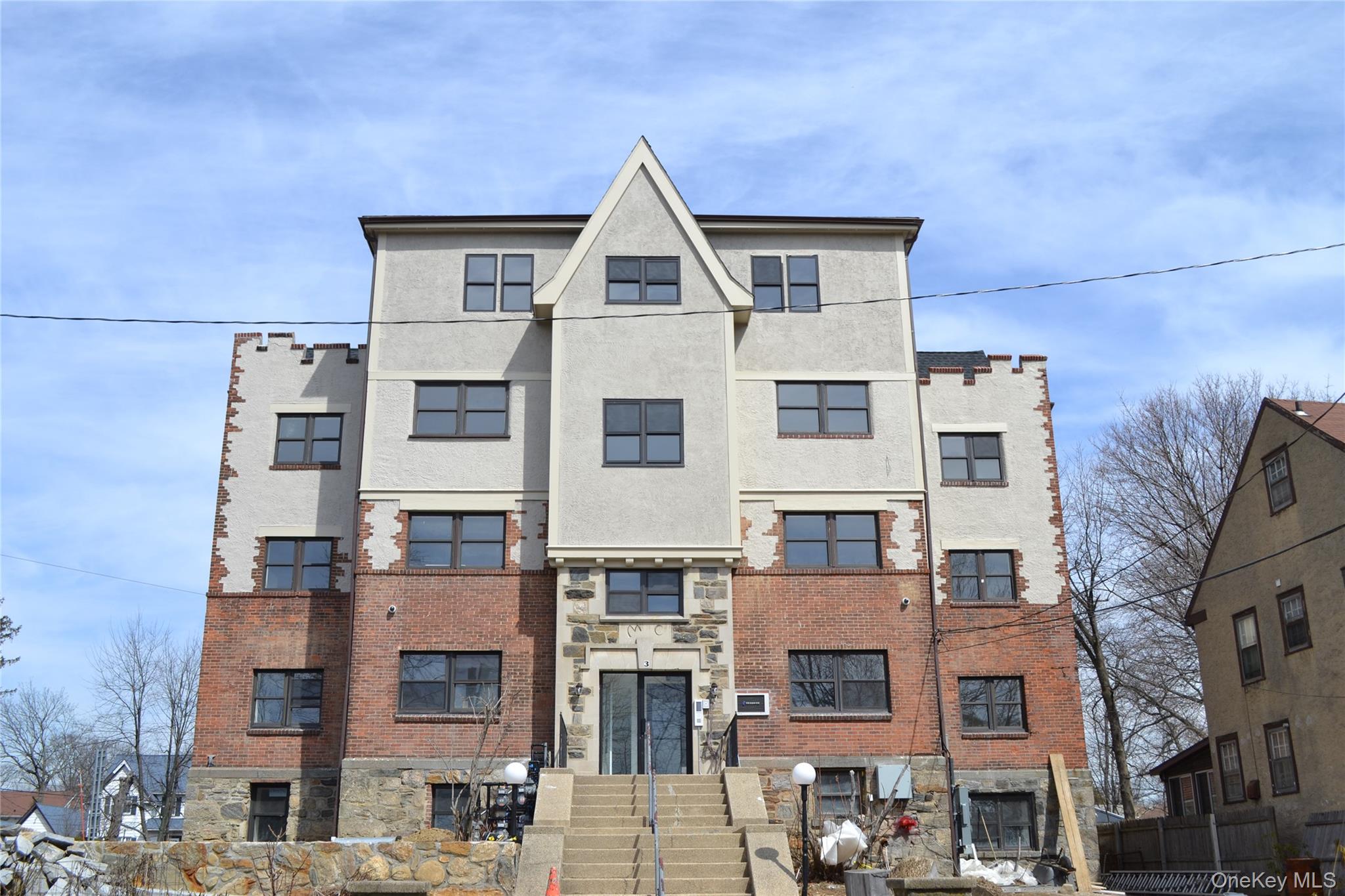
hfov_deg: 57.2
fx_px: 1233
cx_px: 672
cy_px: 448
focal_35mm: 33
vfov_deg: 40.0
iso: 100
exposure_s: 1/250
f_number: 8
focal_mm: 22
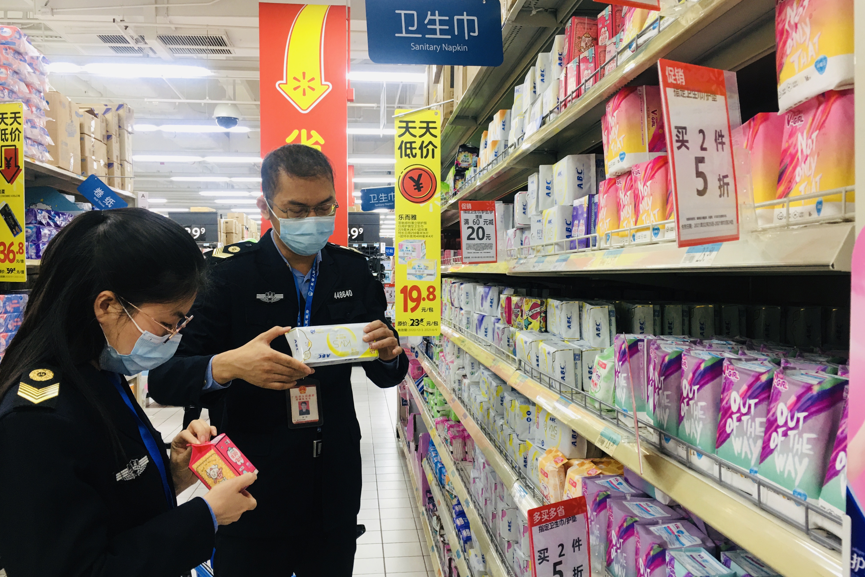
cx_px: 429
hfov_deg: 60.3
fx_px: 745
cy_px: 279
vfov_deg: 42.3
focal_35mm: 31
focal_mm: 4.15
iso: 40
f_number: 2.2
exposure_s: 1/17
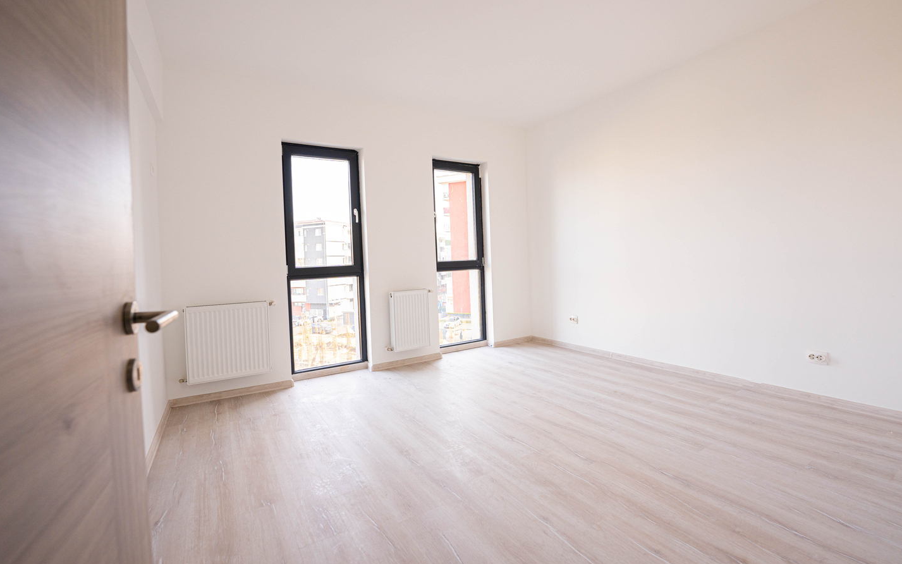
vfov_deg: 72.4
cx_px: 451
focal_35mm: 16
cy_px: 265
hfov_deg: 99.1
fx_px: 385
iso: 200
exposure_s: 1/100
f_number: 4
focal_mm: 14.6
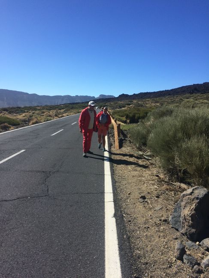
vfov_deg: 61.7
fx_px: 233
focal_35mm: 29
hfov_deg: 48.2
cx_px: 104
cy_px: 139
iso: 32
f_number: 2.2
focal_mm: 4.15
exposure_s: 1/2415
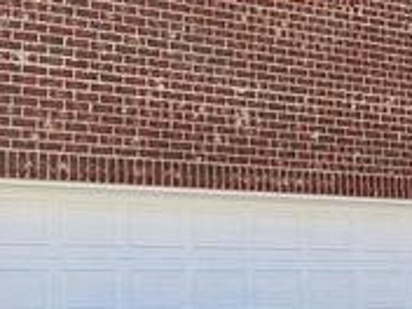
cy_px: 231
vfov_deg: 27.2
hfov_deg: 34.5
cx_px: 54
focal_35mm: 53
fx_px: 631
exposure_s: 1/717
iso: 40
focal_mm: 2.22
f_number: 2.2
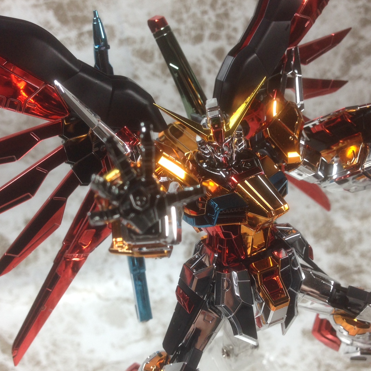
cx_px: 192
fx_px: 546
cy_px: 213
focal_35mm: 45
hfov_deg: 37.5
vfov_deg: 37.5
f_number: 2.4
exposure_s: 1/50
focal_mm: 4.12
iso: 50
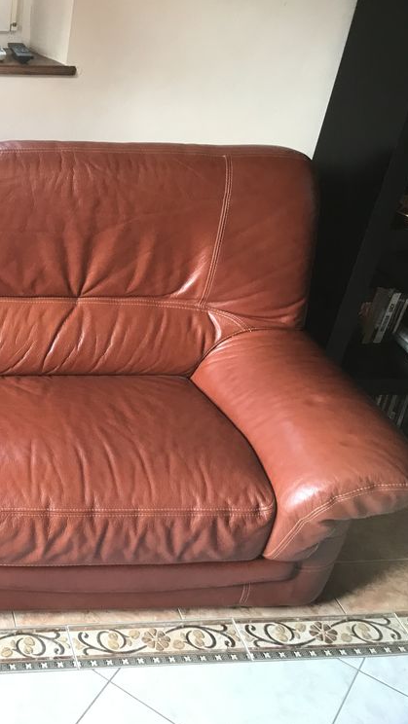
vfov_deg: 49.4
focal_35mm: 41
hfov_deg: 26.1
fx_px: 788
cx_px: -75
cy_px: 363
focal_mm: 3.99
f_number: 1.8
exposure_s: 1/33
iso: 32
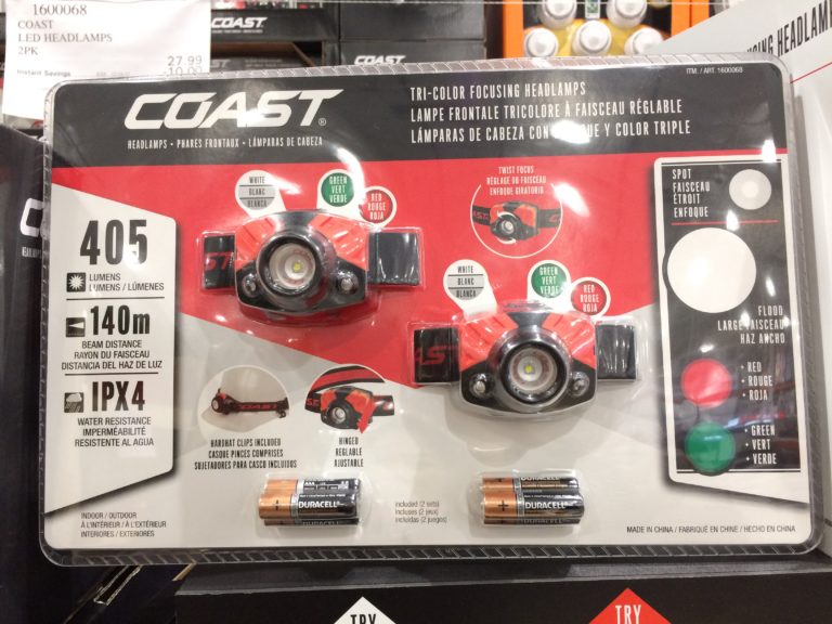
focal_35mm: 29
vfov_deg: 48.2
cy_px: 312
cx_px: 416
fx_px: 697
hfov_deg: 61.7
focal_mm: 4.15
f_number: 2.2
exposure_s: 1/33
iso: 160
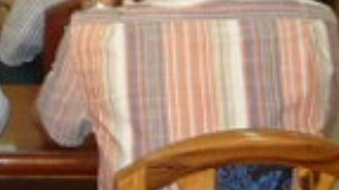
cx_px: -114
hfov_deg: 13.7
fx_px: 1356
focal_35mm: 151
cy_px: -223
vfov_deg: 7.6
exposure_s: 1/30
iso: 200
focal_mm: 5.5
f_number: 2.8
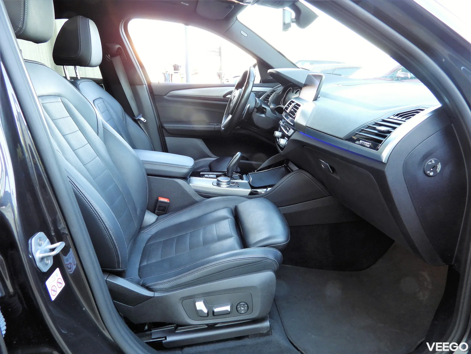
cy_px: 177
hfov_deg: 71.6
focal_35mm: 24
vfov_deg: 56.8
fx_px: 327
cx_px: 236
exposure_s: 1/30
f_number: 2.8
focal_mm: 4.3
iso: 160
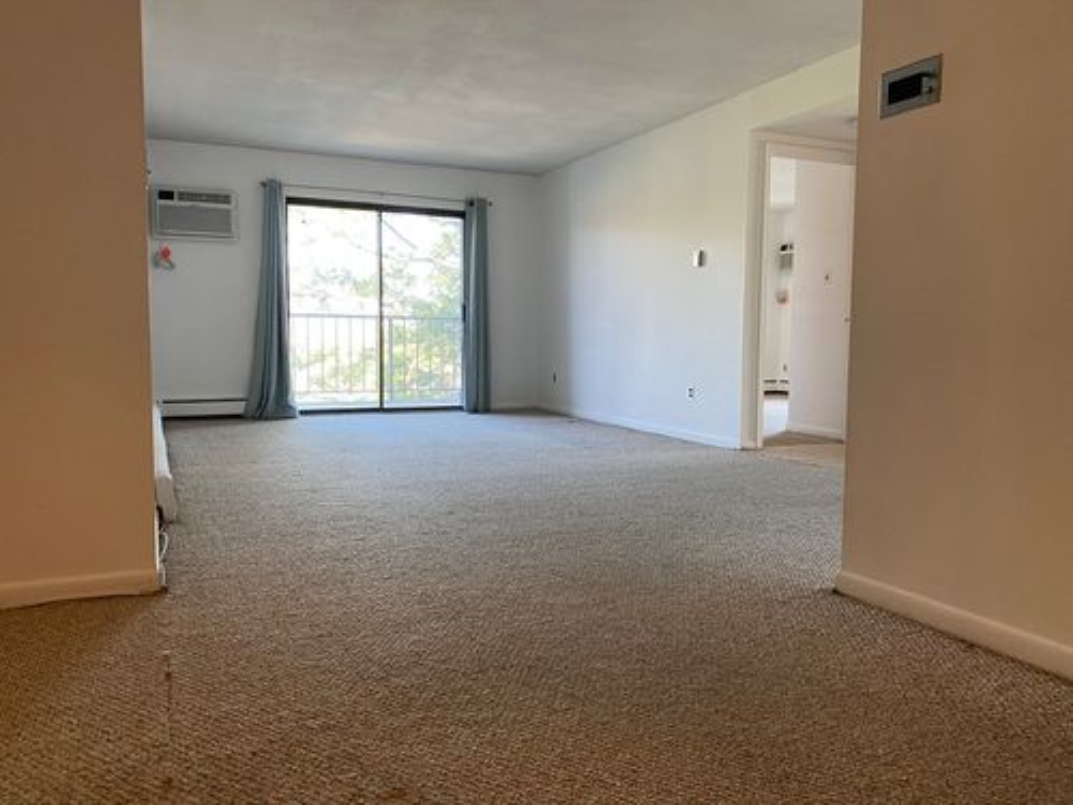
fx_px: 806
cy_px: 402
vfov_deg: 53.1
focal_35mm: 26
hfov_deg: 67.3
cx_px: 536
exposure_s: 1/60
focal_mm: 4.25
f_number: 1.8
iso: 100
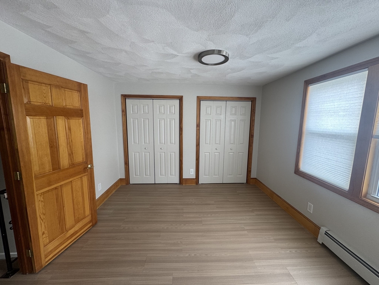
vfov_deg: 85.7
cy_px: 142
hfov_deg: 102.1
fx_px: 153
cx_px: 190
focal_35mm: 14
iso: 80
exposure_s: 1/99
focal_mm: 2.22
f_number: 2.2
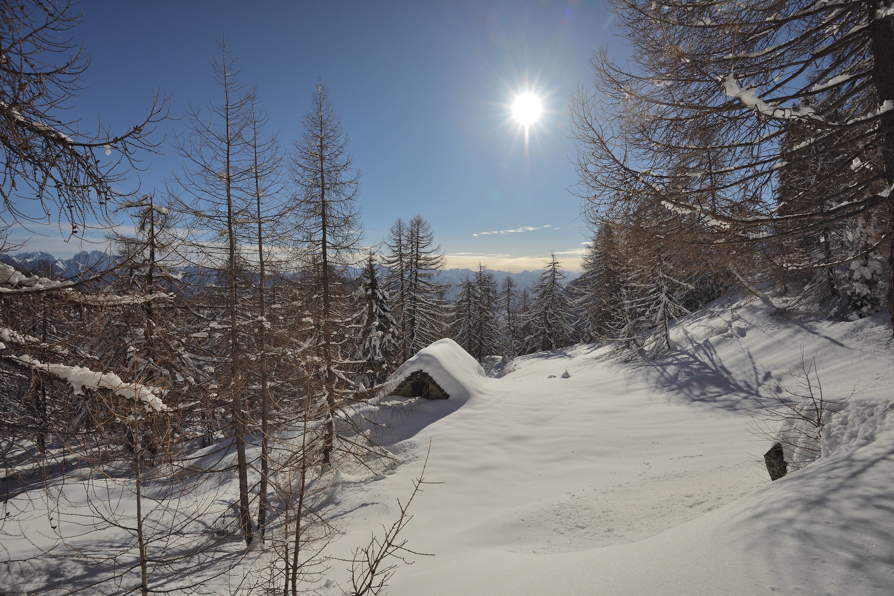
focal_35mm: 16
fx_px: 397
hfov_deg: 96.7
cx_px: 447
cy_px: 298
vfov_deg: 73.8
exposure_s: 1/800
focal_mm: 16
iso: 100
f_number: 8
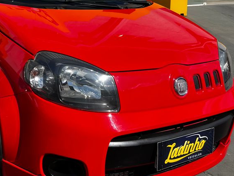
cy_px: 37
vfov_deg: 32.1
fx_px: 297
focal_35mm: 44
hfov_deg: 41.7
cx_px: 60
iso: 50
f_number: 1.5
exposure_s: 1/3165
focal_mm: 5.7
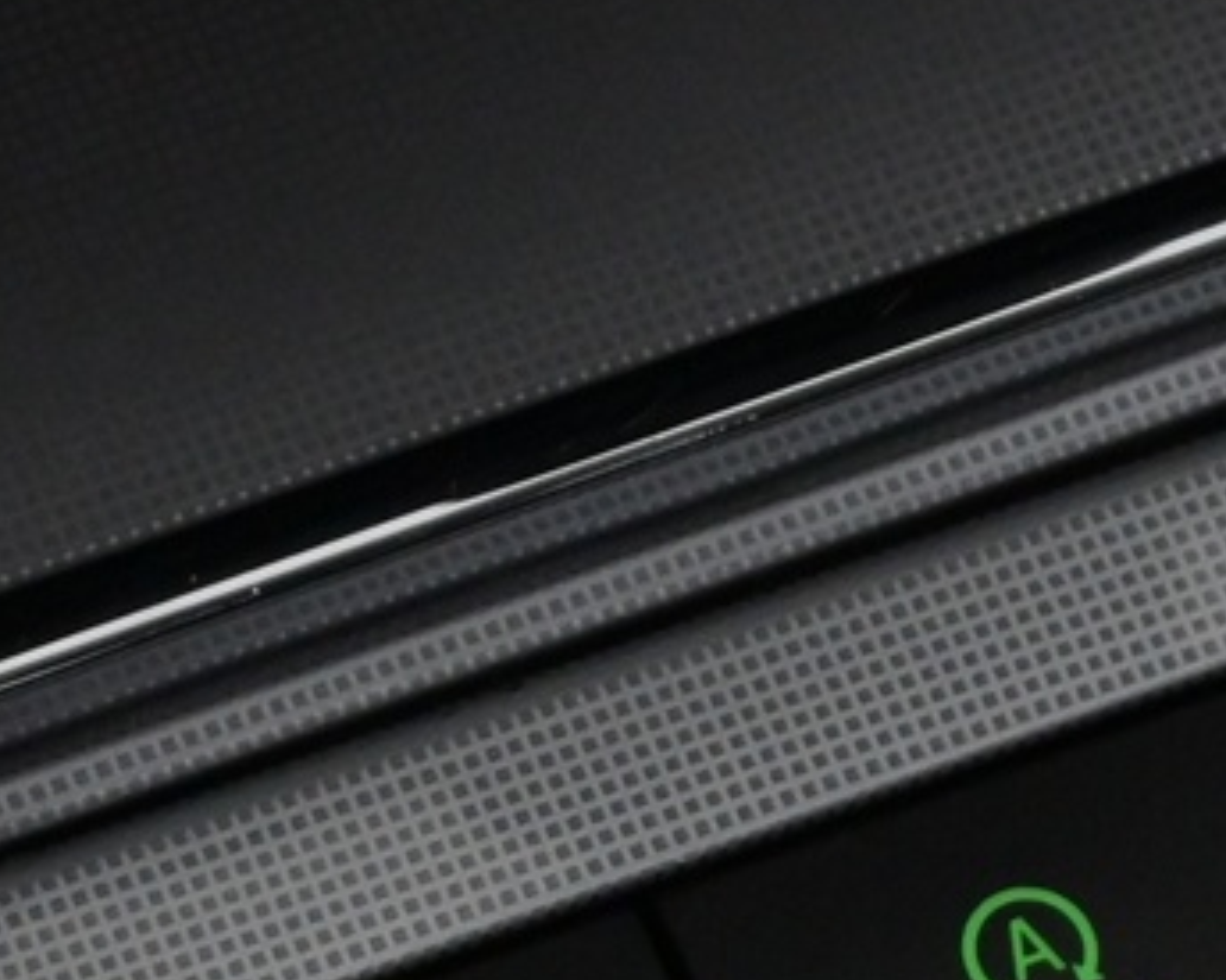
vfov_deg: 6.3
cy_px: 1130
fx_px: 8895
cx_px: 706
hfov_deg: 7.9
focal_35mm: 245
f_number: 5.3
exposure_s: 1/60
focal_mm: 37
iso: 2500
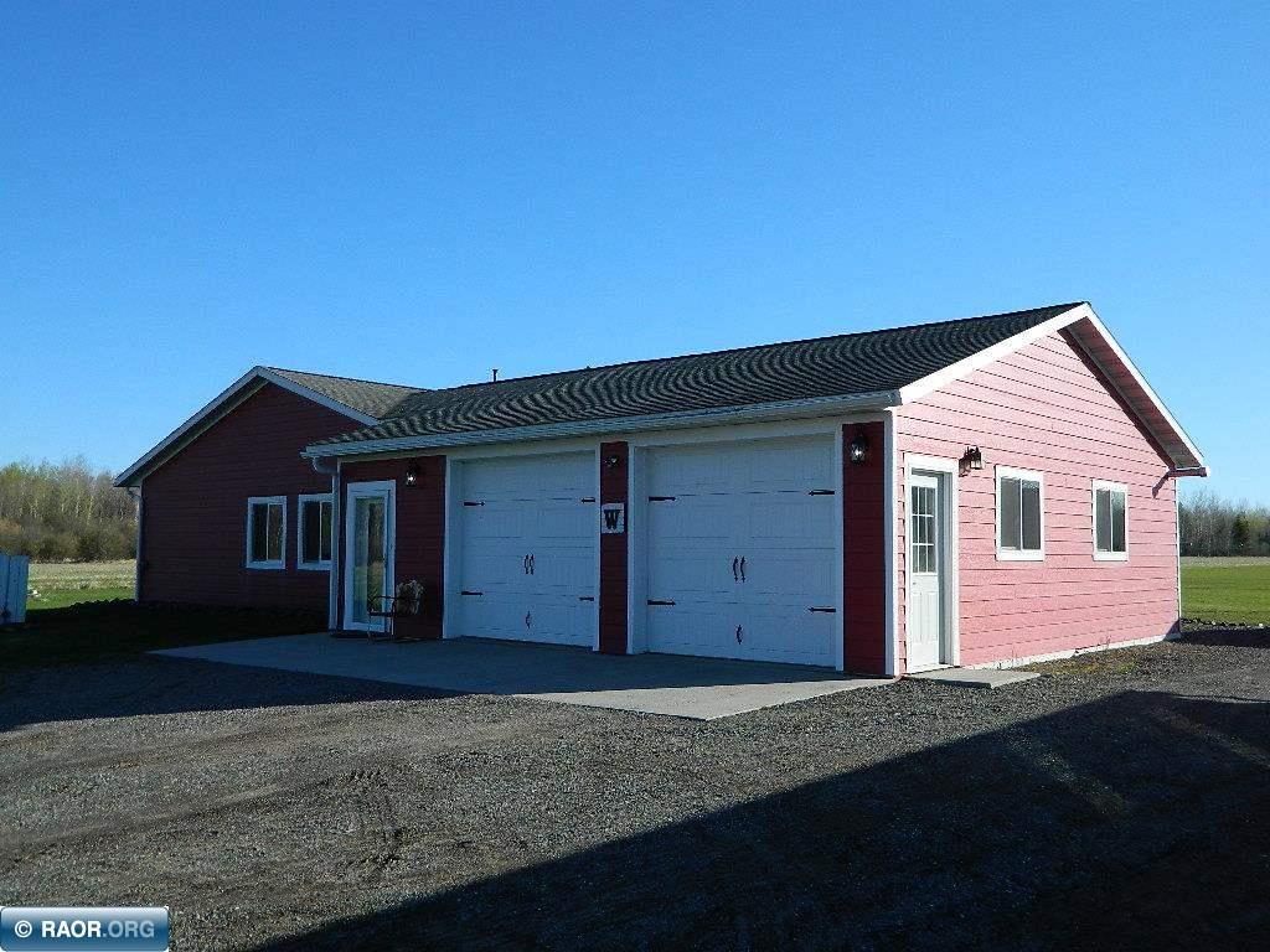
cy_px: 476
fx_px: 1137
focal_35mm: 31
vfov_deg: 45.4
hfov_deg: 58.4
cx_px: 635
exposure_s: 1/800
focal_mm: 5.6
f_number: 3.2
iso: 80
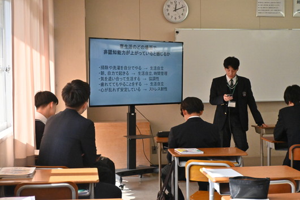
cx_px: 150
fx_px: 487
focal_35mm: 58
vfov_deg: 23.2
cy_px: 100
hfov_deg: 34.2
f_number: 6.3
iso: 3200
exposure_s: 1/2500
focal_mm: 39
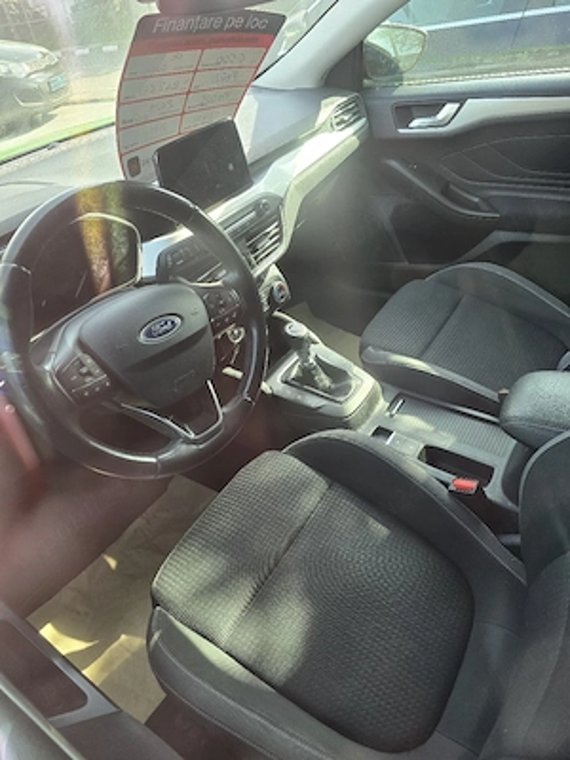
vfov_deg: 73.9
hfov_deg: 58.9
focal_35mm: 23
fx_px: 505
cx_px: 285
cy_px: 380
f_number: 1.7
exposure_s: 1/182
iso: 125
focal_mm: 6.3
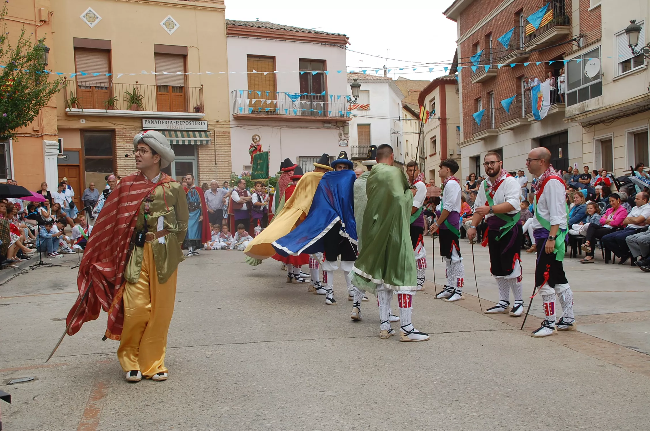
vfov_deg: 31.8
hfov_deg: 46.5
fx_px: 757
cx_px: 325
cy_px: 216
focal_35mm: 42
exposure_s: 1/160
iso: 200
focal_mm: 28
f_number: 6.3
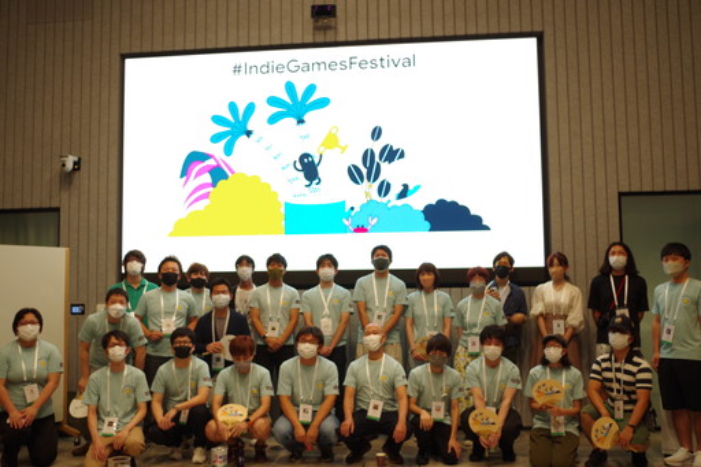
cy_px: 234
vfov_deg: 36.8
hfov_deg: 53.1
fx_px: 701
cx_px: 350
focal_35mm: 36
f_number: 4
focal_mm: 24.38
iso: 400
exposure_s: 1/50
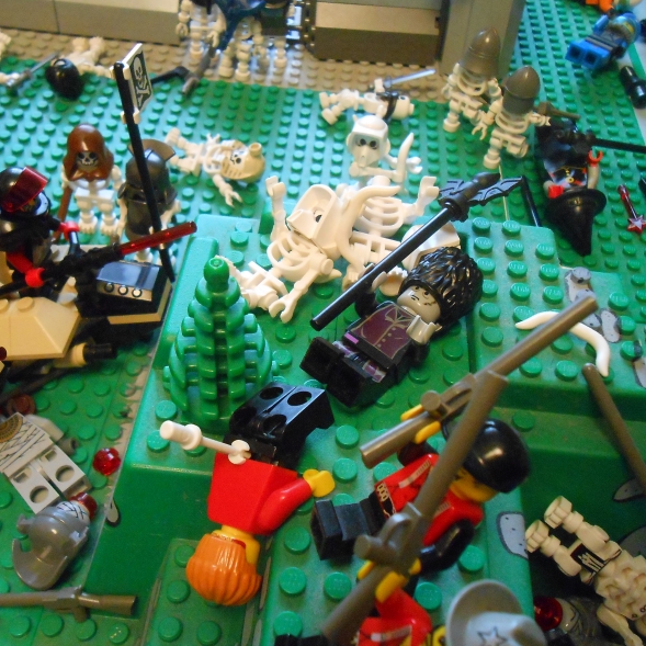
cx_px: 301
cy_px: 324
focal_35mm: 36
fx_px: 760
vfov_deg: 46.0
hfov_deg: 46.0
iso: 800
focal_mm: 5.3
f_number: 3.8
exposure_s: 1/6
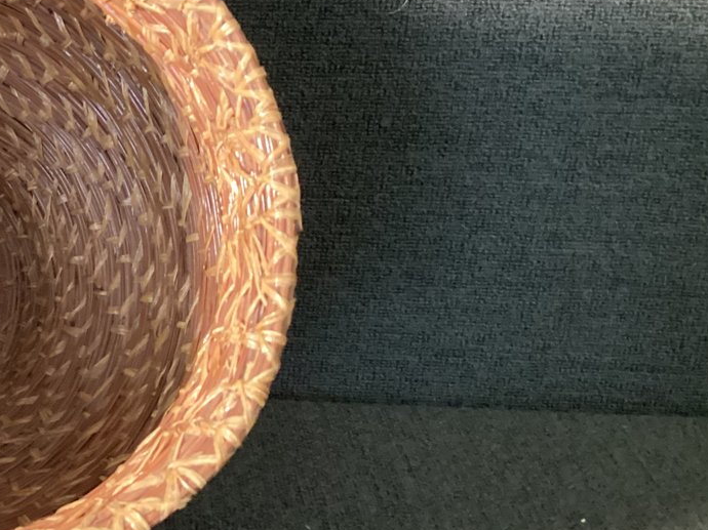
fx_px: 1390
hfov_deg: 26.6
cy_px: 288
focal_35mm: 68
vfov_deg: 21.6
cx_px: -45
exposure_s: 1/30
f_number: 2.4
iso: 800
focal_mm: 3.3
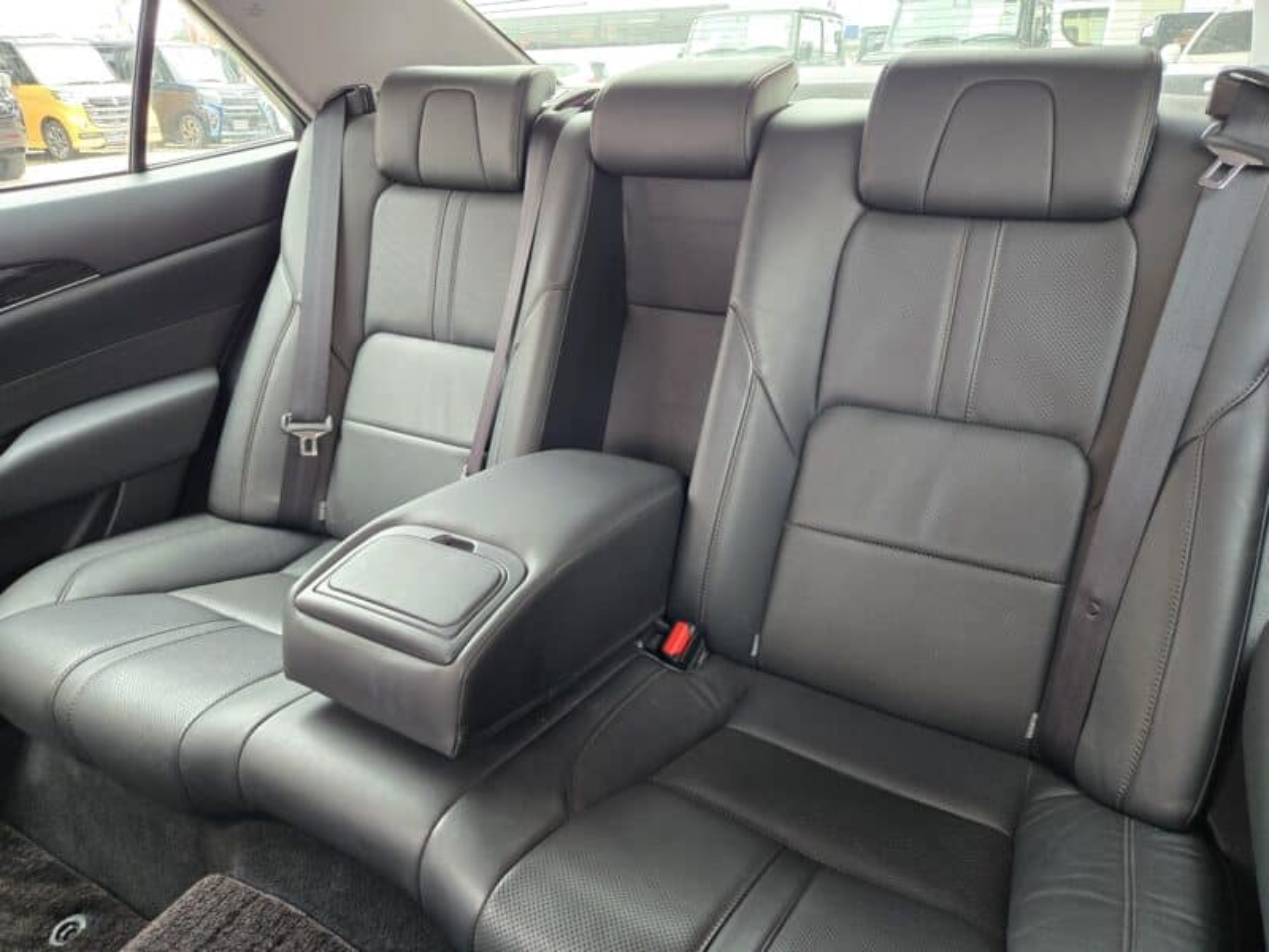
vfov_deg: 58.9
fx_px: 843
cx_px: 634
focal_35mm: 23
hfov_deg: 73.9
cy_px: 476
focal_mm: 5.4
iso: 320
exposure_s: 1/100
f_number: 1.8
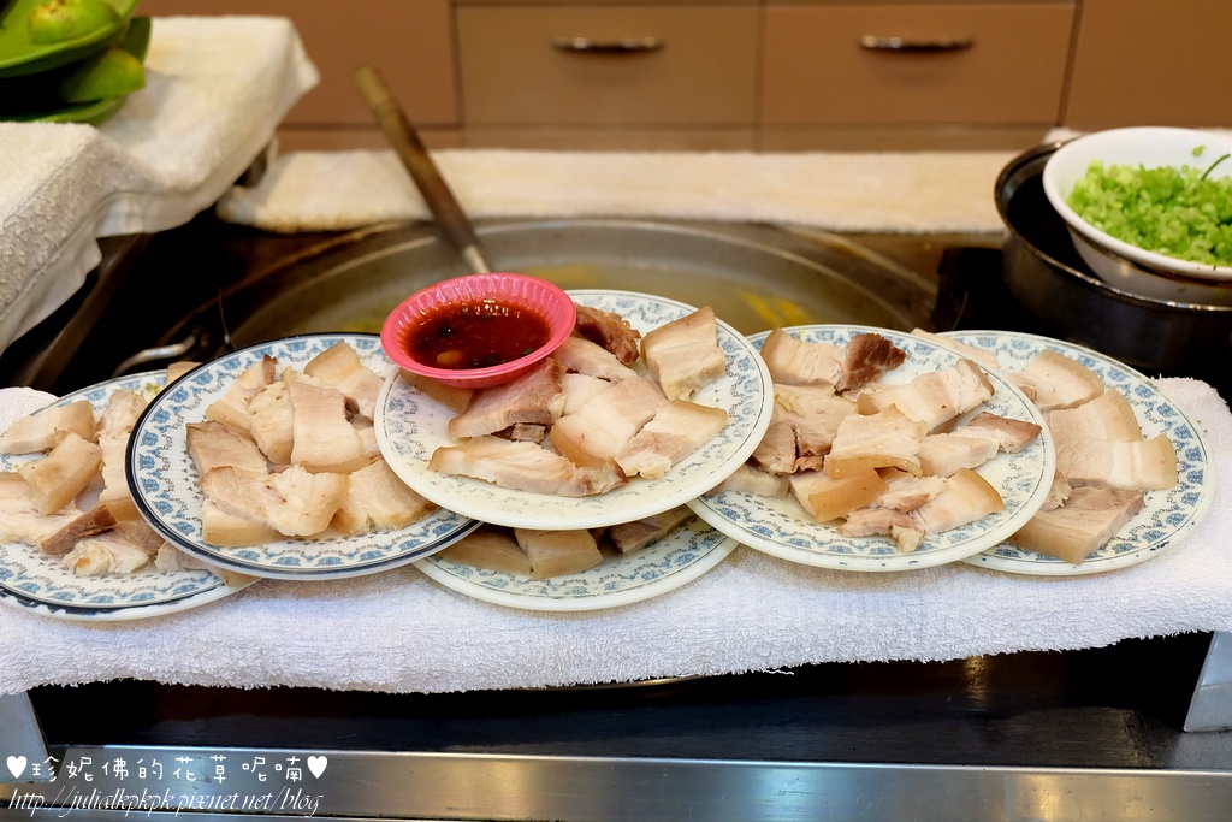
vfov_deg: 35.1
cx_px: 616
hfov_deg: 50.7
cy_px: 411
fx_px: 1301
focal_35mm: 38
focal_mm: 25.6
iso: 1000
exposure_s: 1/40
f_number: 4.5
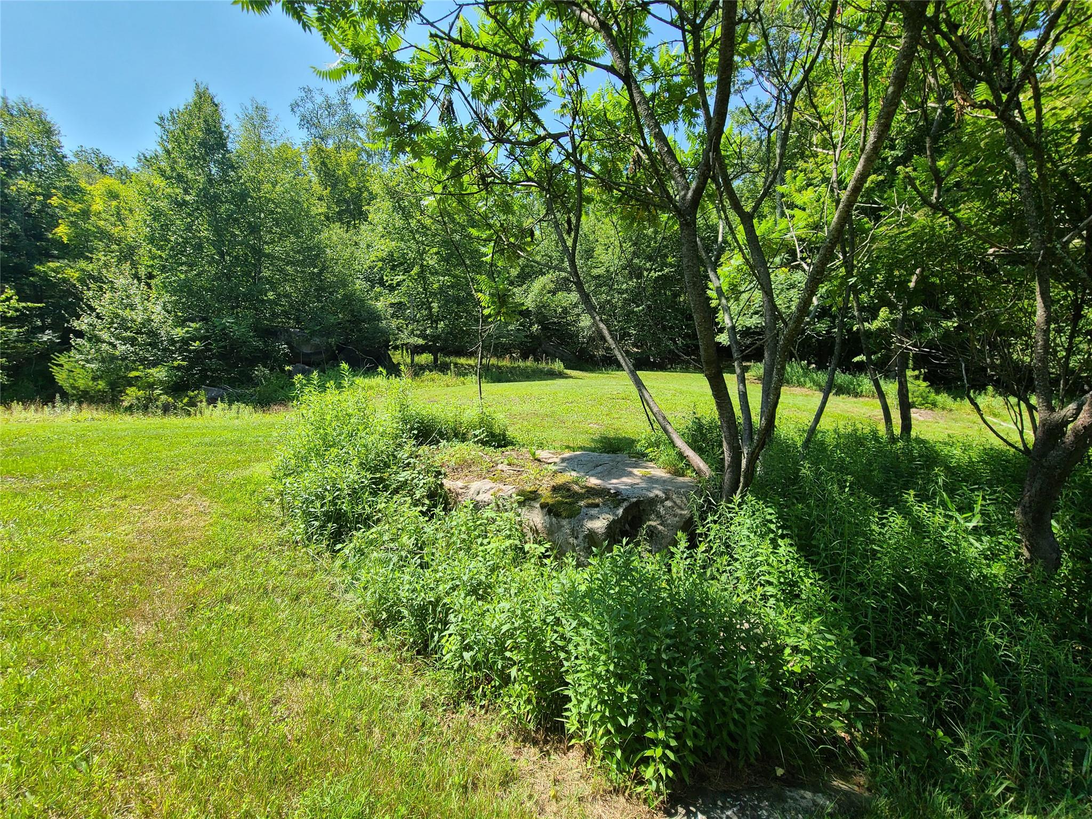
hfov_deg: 106.2
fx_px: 410
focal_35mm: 13
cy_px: 410
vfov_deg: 89.9
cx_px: 546
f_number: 2.2
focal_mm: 2.2
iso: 50
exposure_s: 1/805
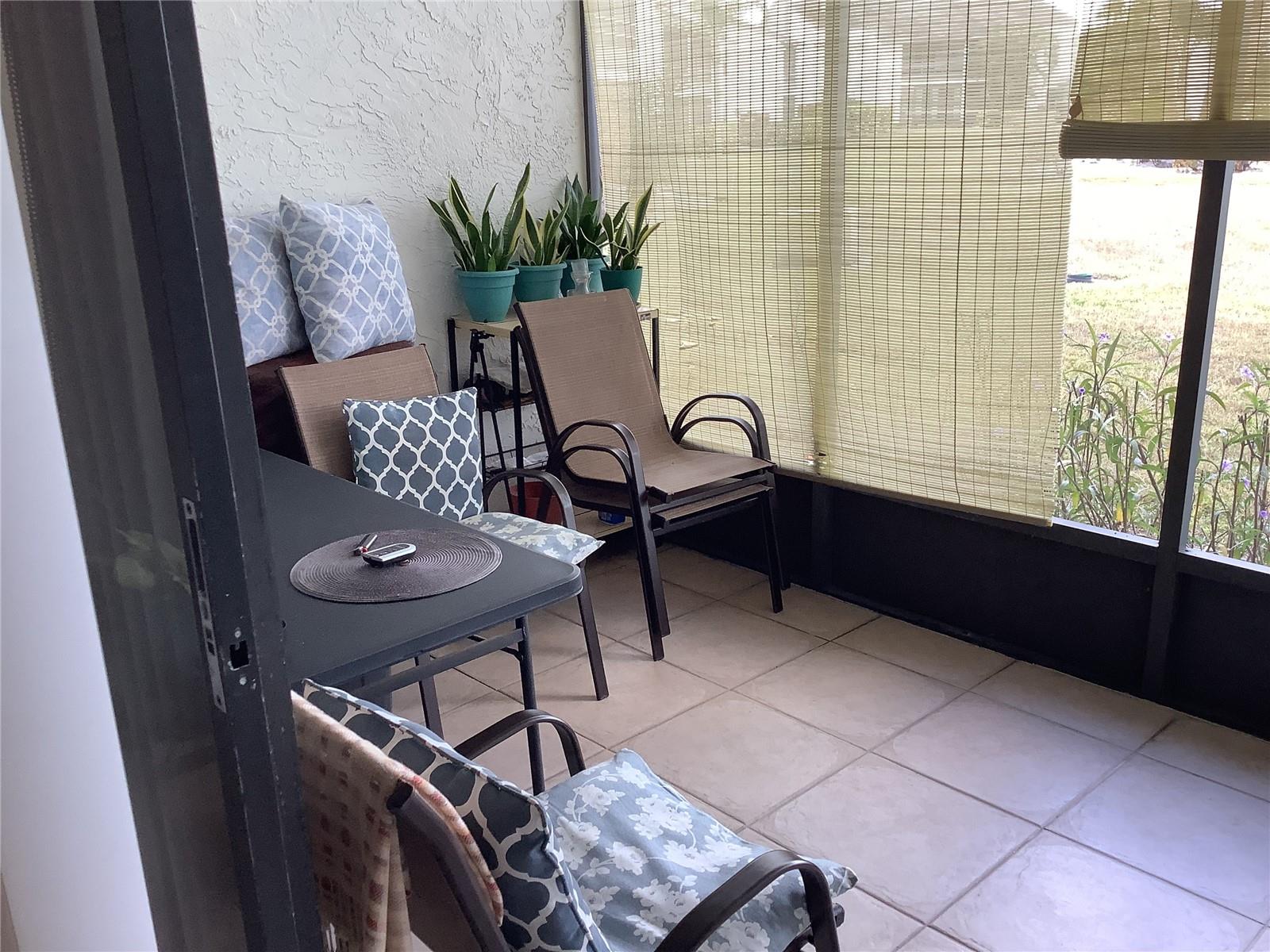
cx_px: 635
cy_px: 476
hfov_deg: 58.4
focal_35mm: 31
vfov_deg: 45.4
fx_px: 1137
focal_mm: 3.3
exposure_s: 1/60
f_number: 2.4
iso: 64
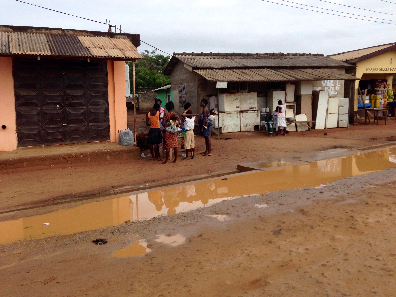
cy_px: 148
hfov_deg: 55.4
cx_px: 198
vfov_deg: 42.9
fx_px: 378
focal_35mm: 33
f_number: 2.4
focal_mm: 4.12
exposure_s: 1/723
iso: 50
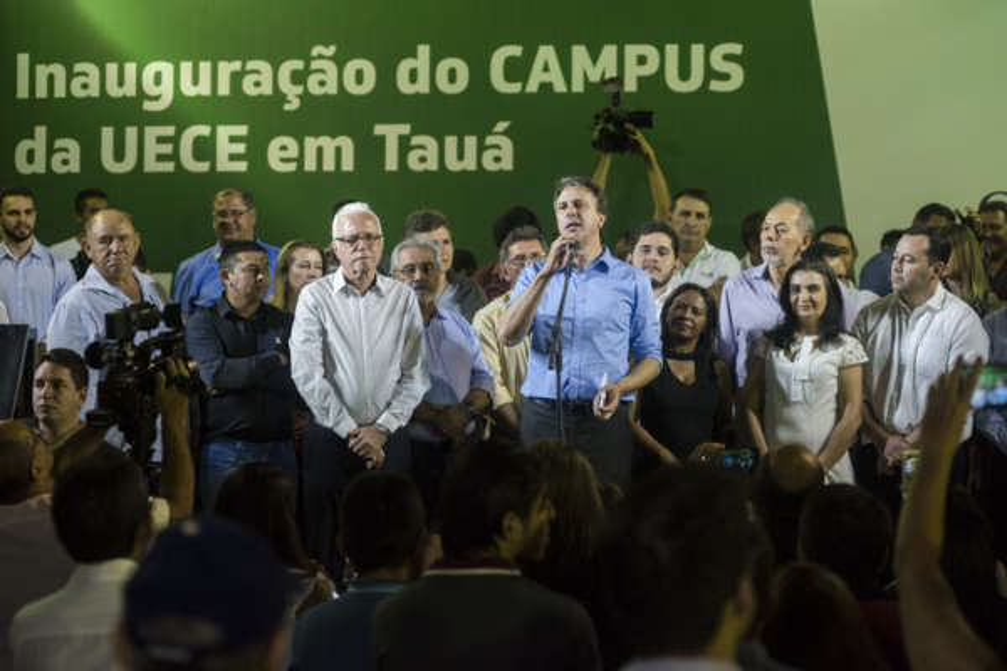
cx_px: 504
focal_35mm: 92
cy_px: 336
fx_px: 2573
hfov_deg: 22.1
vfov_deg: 14.9
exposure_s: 1/500
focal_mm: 92
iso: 1600
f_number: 4
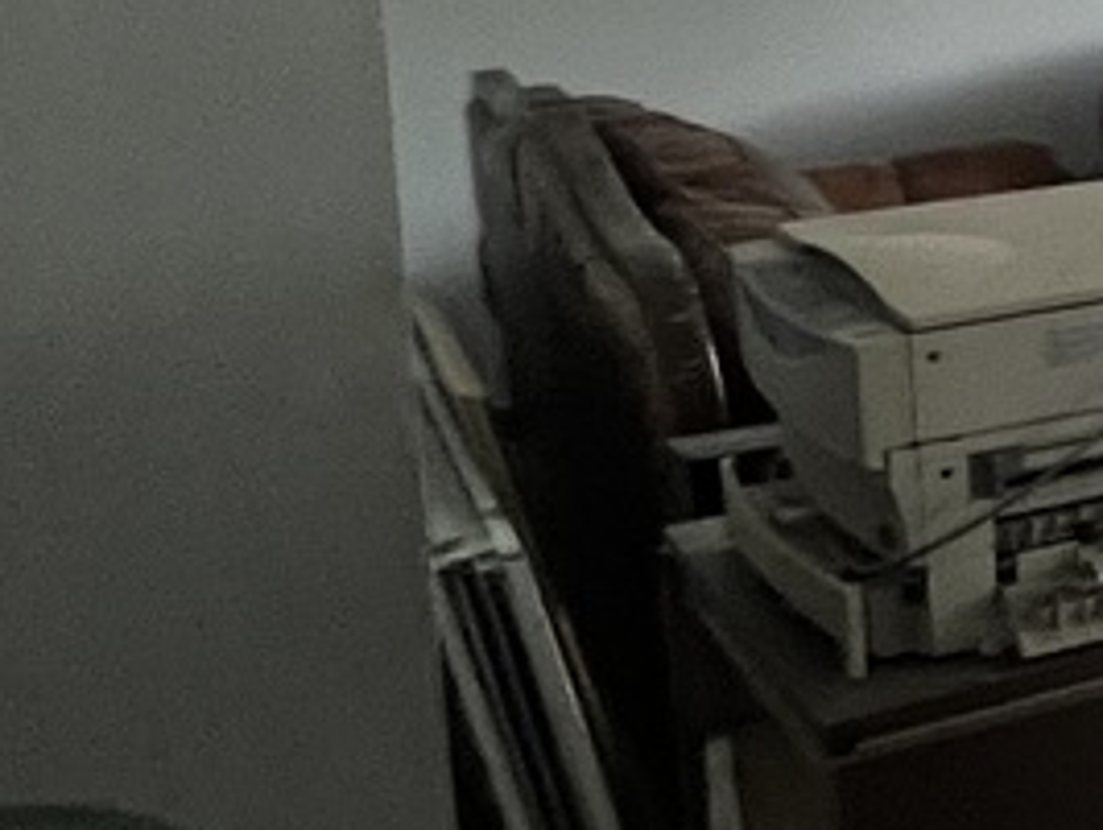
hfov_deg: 17.6
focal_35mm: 70
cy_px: -21
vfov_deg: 20.3
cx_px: 2309
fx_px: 2233
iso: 500
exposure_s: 1/60
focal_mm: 1.57
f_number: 1.8
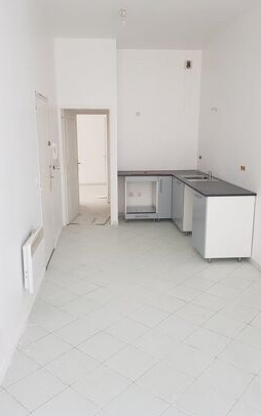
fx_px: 330
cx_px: 127
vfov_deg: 64.6
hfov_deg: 43.2
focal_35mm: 29
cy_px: 202
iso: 80
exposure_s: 1/50
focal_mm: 4.2
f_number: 1.7
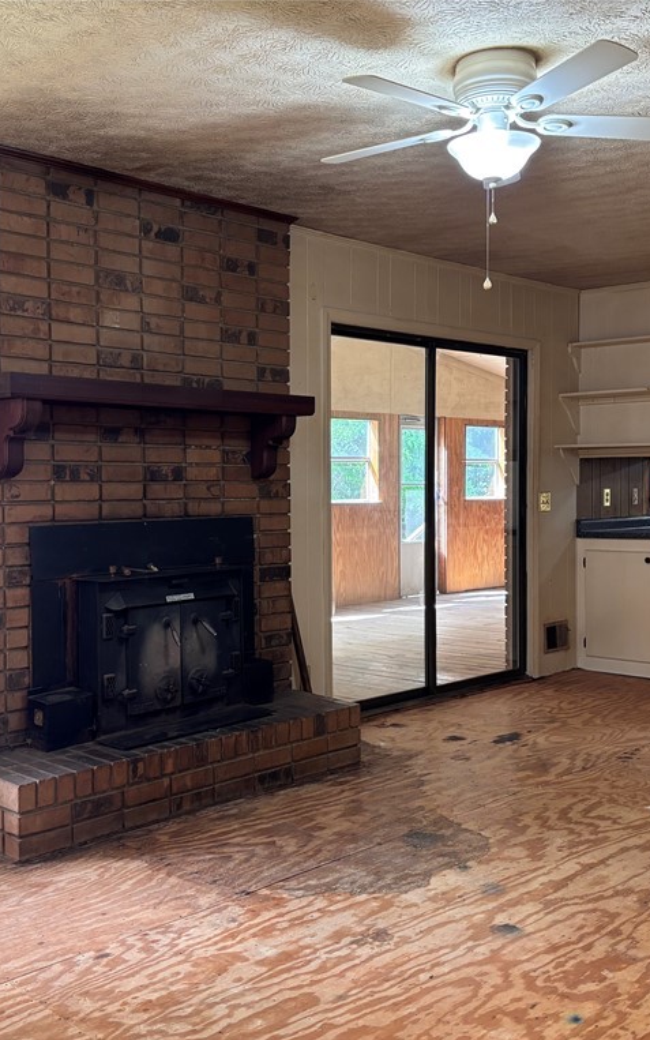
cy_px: 522
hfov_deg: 34.3
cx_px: 251
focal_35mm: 37
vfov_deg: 52.7
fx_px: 1049
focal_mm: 5.96
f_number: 1.6
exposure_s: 1/60
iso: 200
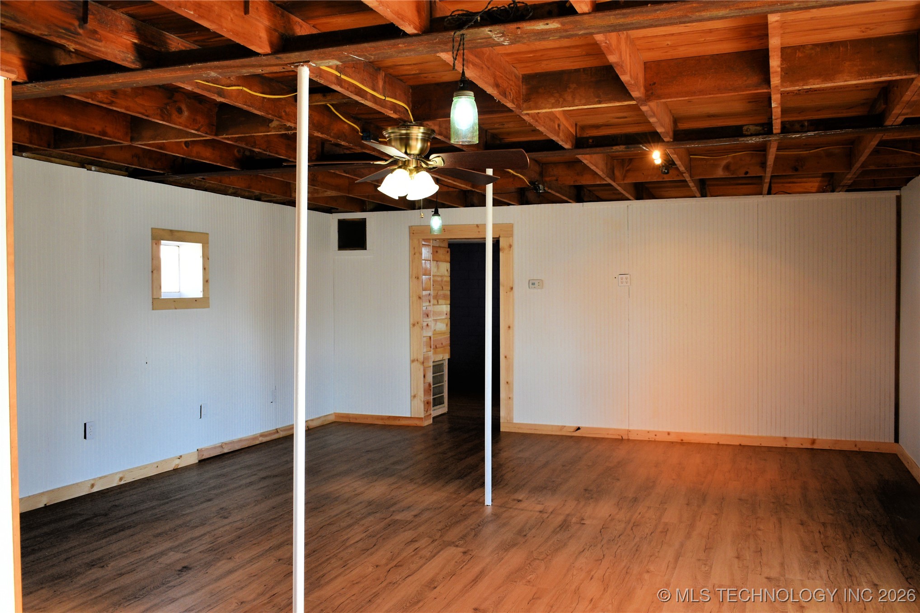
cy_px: 306
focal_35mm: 33
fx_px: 843
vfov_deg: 40.0
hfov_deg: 57.2
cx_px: 460
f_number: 4.5
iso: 400
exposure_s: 1/80
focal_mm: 22
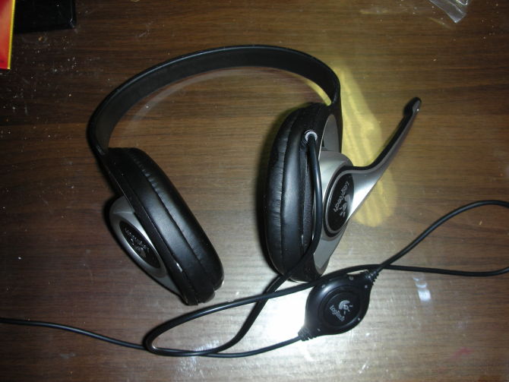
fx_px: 515
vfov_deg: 40.7
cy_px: 191
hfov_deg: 52.6
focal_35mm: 35
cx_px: 254
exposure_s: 1/60.1
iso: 50
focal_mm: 5.8
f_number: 3
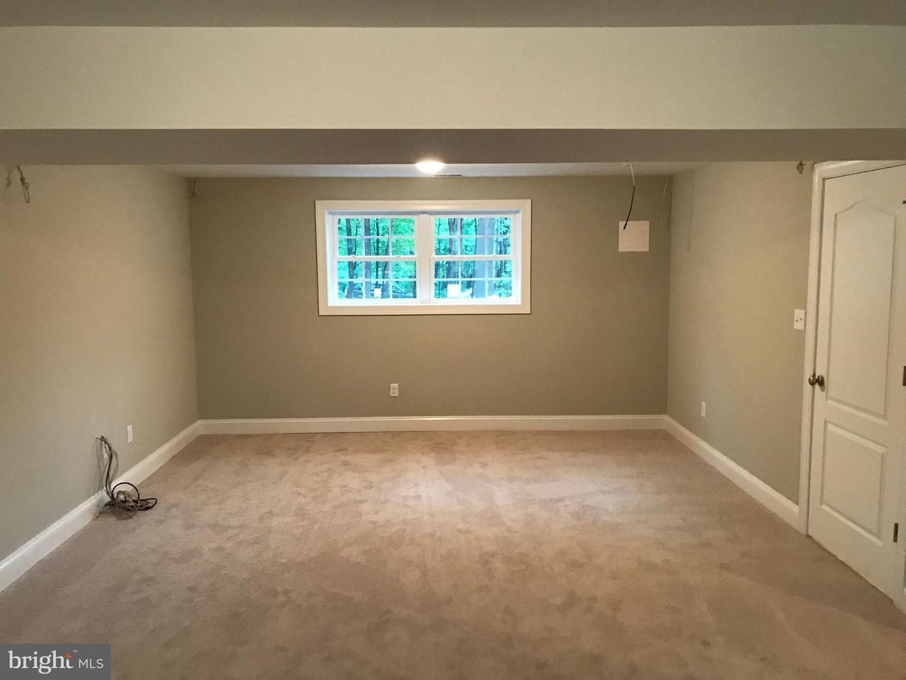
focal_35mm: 28
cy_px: 340
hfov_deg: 63.4
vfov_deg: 49.7
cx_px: 453
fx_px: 733
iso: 100
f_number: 1.8
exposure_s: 1/13
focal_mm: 3.99
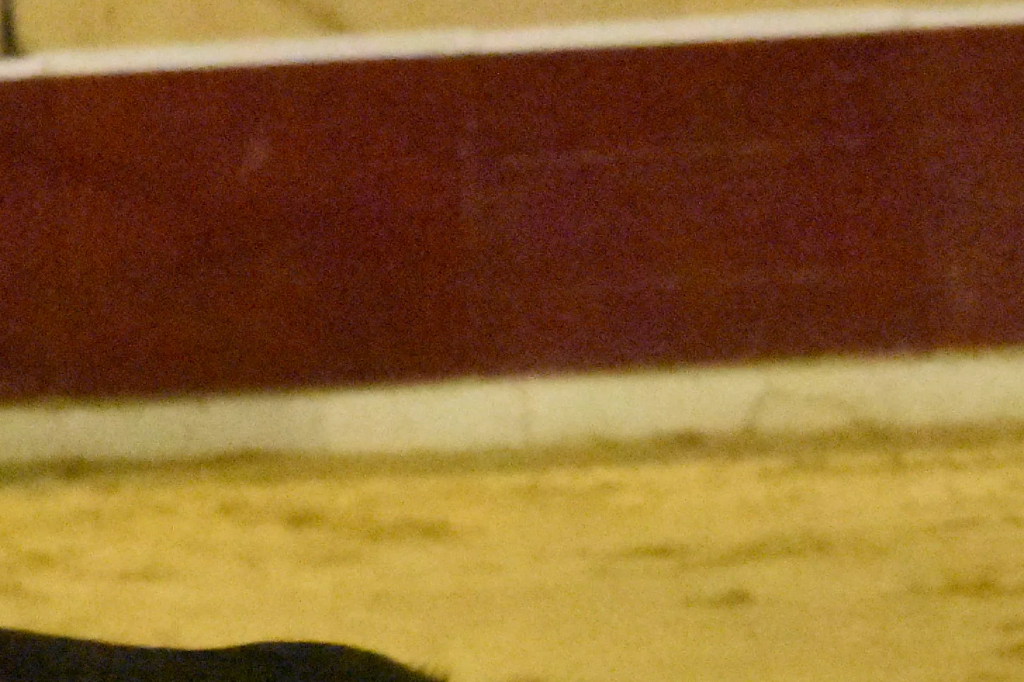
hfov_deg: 4.0
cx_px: -539
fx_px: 14417
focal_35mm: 507
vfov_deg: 2.7
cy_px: 198
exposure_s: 1/400
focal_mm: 82
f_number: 5
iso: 25600
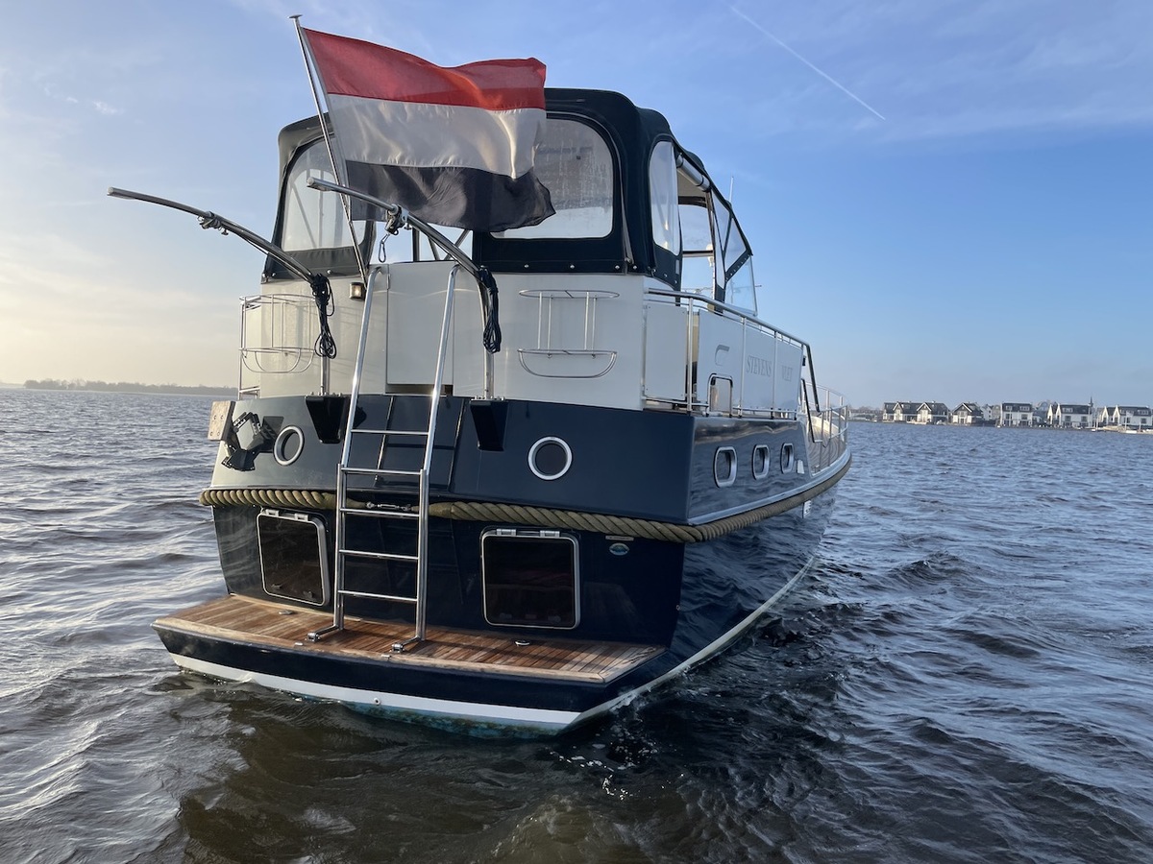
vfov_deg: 53.1
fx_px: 866
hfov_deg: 67.3
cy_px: 432
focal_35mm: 26
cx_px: 576
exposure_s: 1/1689
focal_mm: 4.2
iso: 32
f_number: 1.6
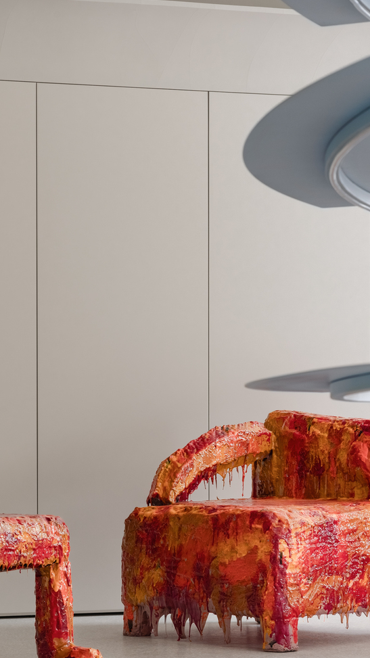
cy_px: 287
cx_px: 178
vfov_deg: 20.7
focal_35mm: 103
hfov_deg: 11.8
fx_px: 1797
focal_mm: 75
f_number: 10
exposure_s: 1/1.25
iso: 640
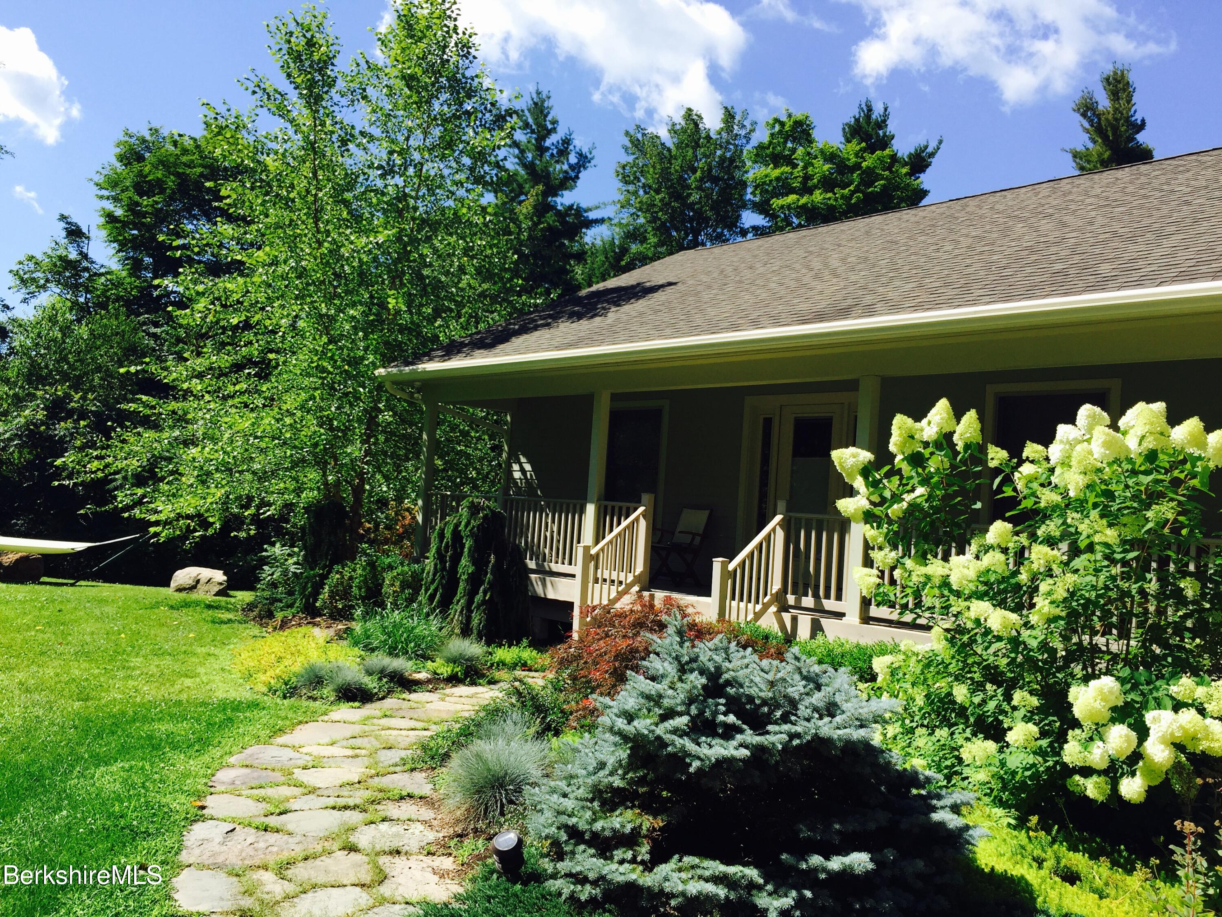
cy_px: 458
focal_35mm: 29
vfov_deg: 48.2
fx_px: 1024
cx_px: 611
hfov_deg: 61.7
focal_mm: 4.15
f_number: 2.2
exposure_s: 1/1199
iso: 32
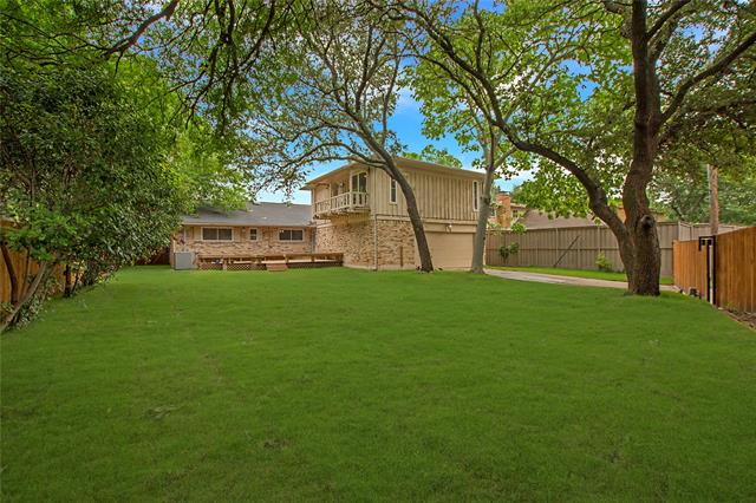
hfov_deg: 100.4
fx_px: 315
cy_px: 252
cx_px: 378
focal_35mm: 15
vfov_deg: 77.3
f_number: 7.1
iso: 100
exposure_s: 1/100
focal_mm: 10
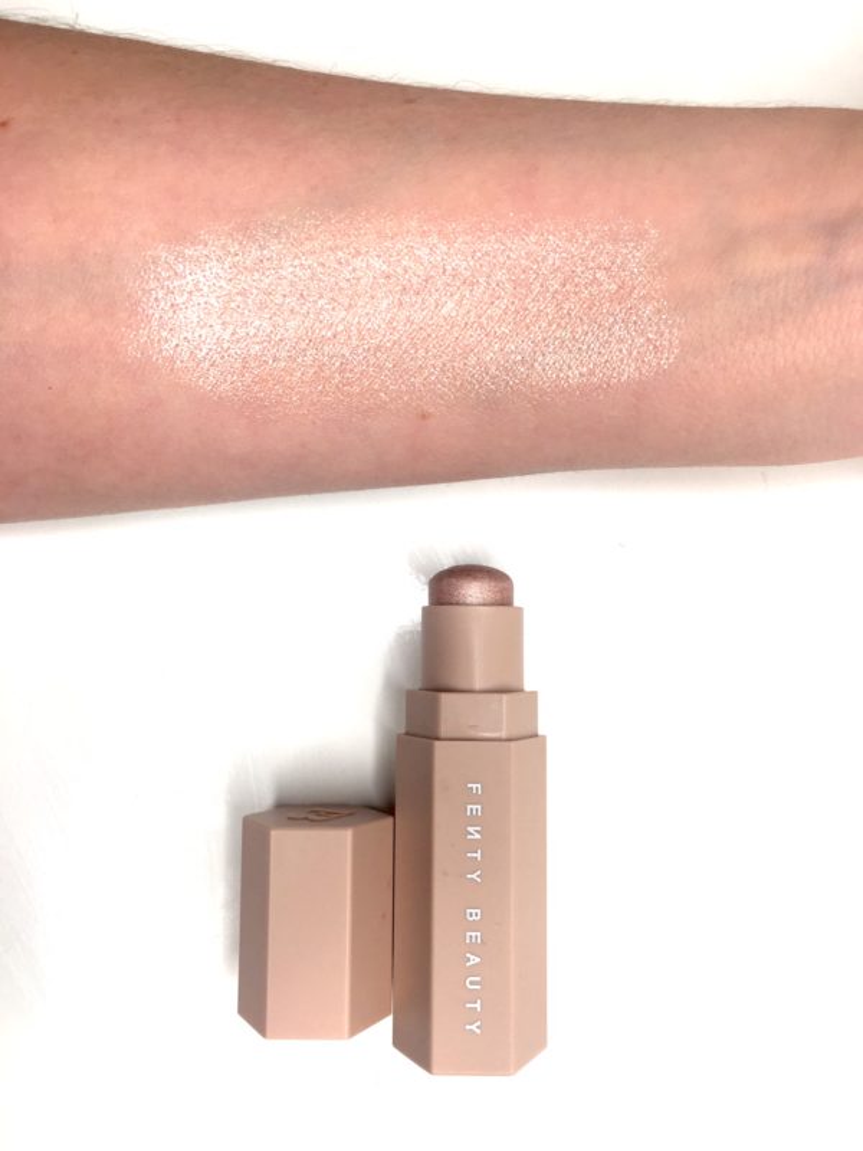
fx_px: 964
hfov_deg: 48.2
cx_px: 432
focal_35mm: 29
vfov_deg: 61.7
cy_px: 576
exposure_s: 1/120
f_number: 2.2
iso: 25
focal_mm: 4.15
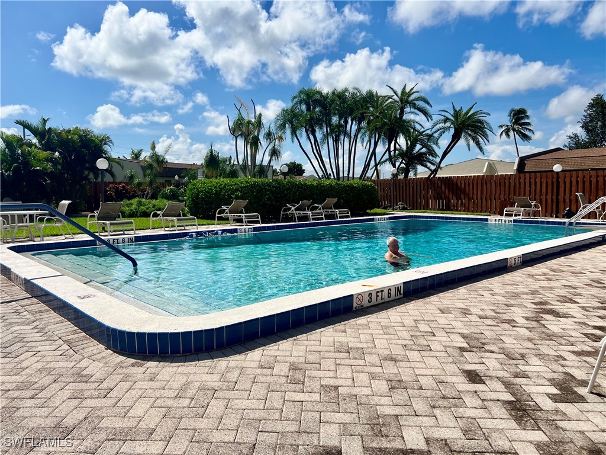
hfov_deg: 67.3
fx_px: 455
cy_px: 228
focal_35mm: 26
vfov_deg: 53.1
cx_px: 303
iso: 50
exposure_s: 1/9434
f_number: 1.5
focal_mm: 5.7
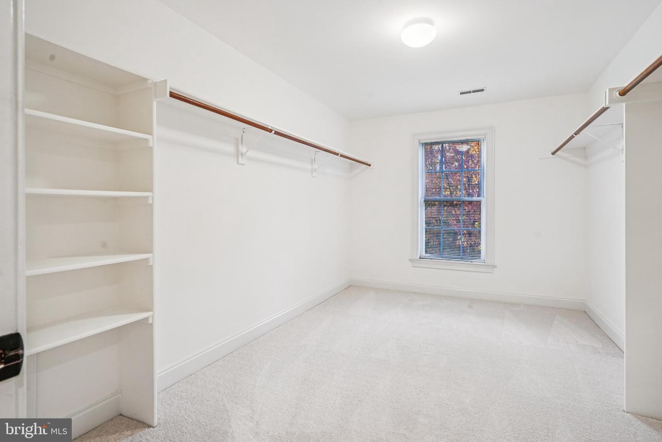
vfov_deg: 67.4
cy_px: 221
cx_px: 331
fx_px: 331
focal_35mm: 18
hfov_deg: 90.0
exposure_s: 1/20
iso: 640
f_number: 8
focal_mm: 18
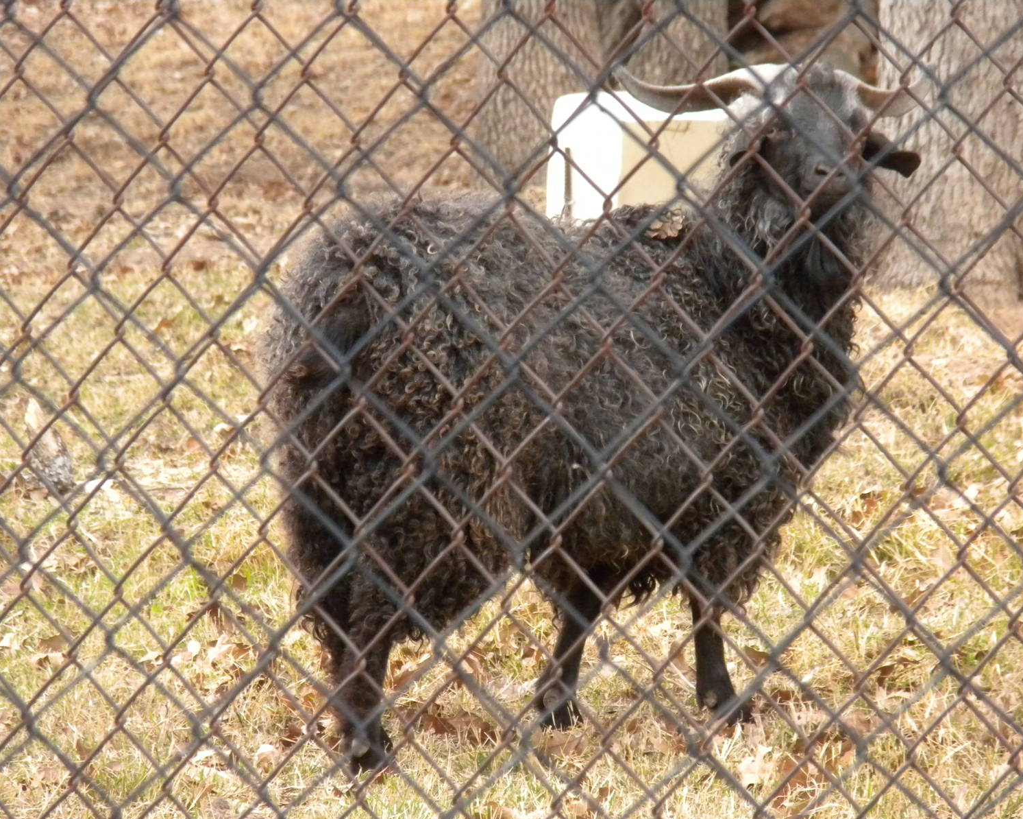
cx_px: 547
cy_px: 410
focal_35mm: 272
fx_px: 8234
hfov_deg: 7.1
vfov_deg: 5.7
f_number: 5.3
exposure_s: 1/231
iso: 400
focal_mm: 46.2
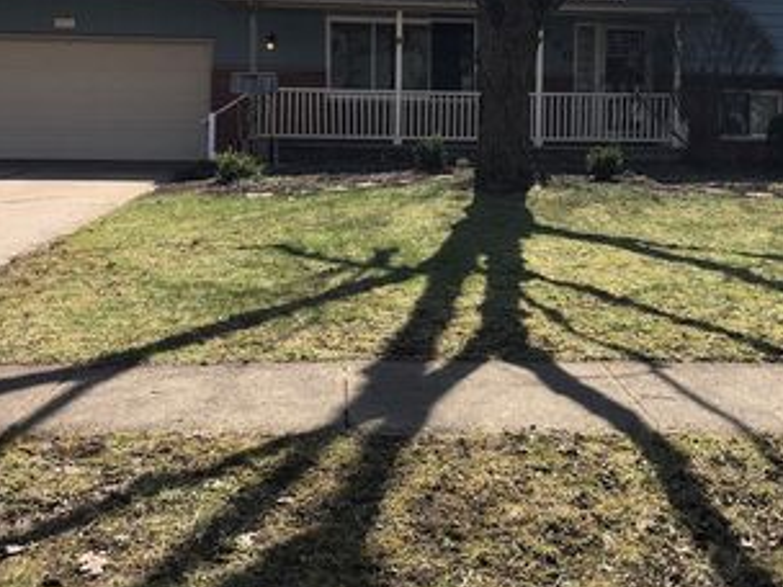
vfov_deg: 31.1
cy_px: 163
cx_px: 469
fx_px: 1041
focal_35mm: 46
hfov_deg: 41.1
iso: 20
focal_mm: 4
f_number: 1.8
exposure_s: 1/1389
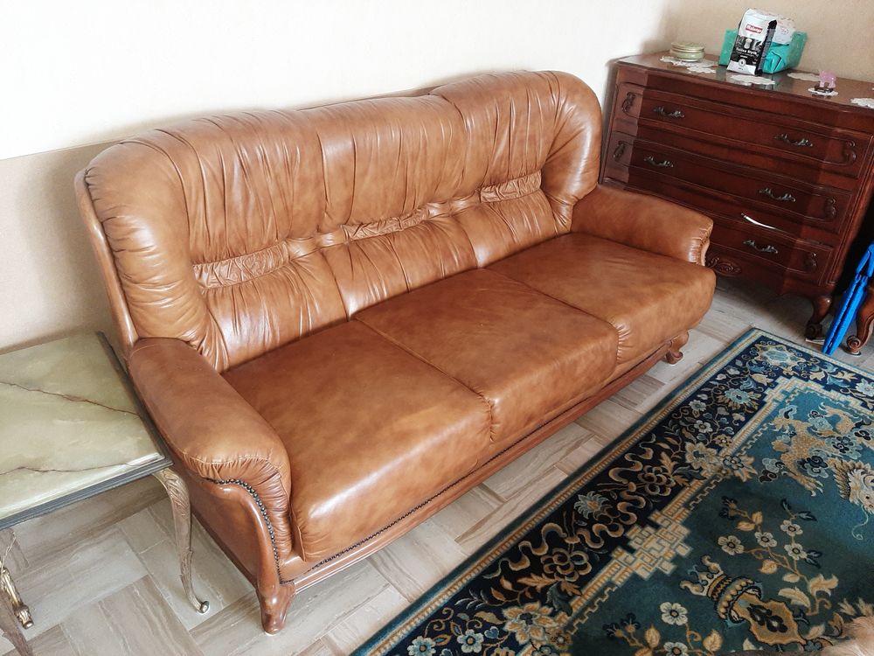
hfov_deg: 67.3
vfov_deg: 53.1
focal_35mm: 26
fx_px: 656
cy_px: 328
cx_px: 437
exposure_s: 1/50
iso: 200
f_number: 1.7
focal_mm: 3.93
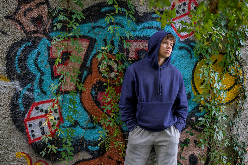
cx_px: 124
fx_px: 586
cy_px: 82
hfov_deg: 23.9
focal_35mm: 85
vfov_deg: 16.1
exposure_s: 1/640
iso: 320
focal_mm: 85
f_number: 1.2
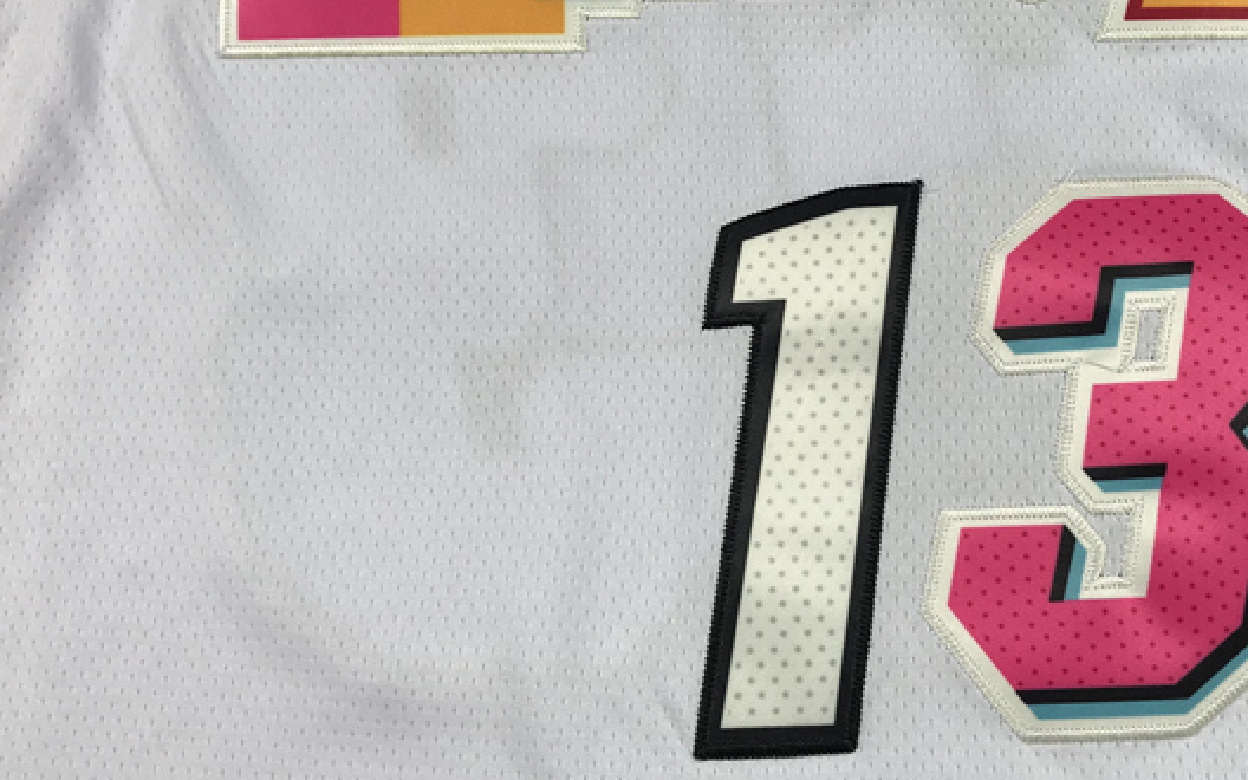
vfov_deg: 28.3
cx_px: 801
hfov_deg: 43.9
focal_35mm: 45
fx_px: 1531
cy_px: 241
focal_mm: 3.99
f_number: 1.8
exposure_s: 1/100
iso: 20
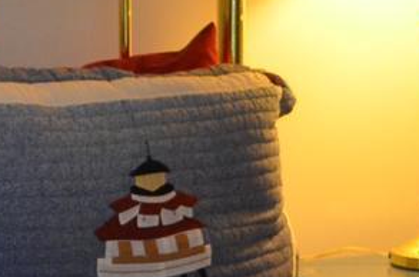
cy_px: 313
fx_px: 2195
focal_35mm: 189
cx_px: 73
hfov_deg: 10.9
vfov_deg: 7.2
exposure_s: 1/60
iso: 800
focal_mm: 18
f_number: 3.5
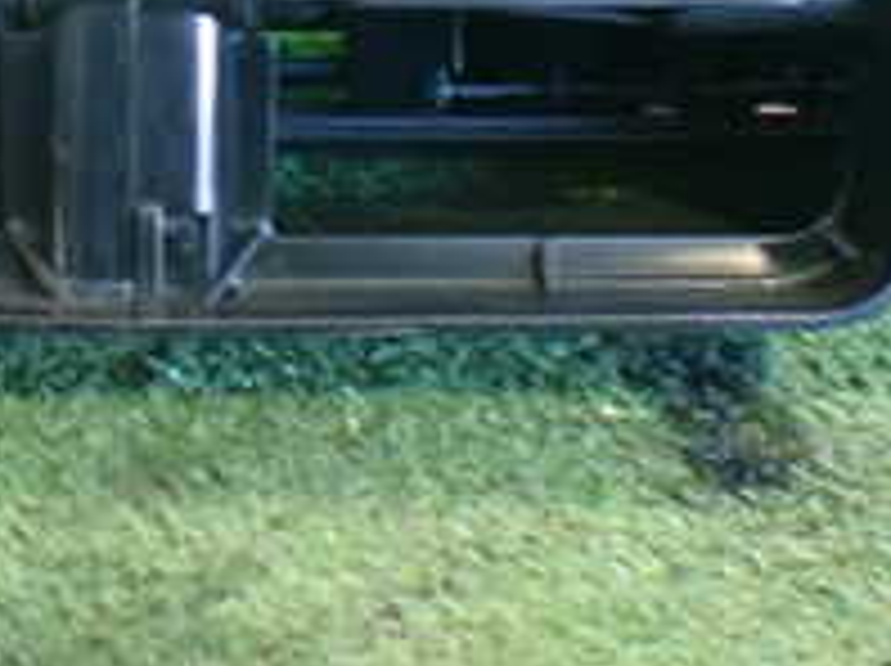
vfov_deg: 15.7
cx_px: 166
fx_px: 2339
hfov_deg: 21.3
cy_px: -76
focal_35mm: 91
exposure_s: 1/30
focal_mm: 5.4
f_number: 2.3
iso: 800
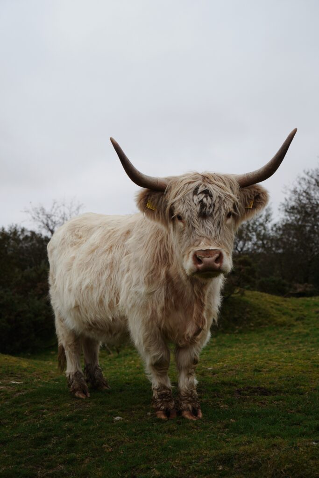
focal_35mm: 46
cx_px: 160
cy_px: 239
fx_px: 611
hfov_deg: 29.3
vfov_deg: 42.7
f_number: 4
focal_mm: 46
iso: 200
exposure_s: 1/100
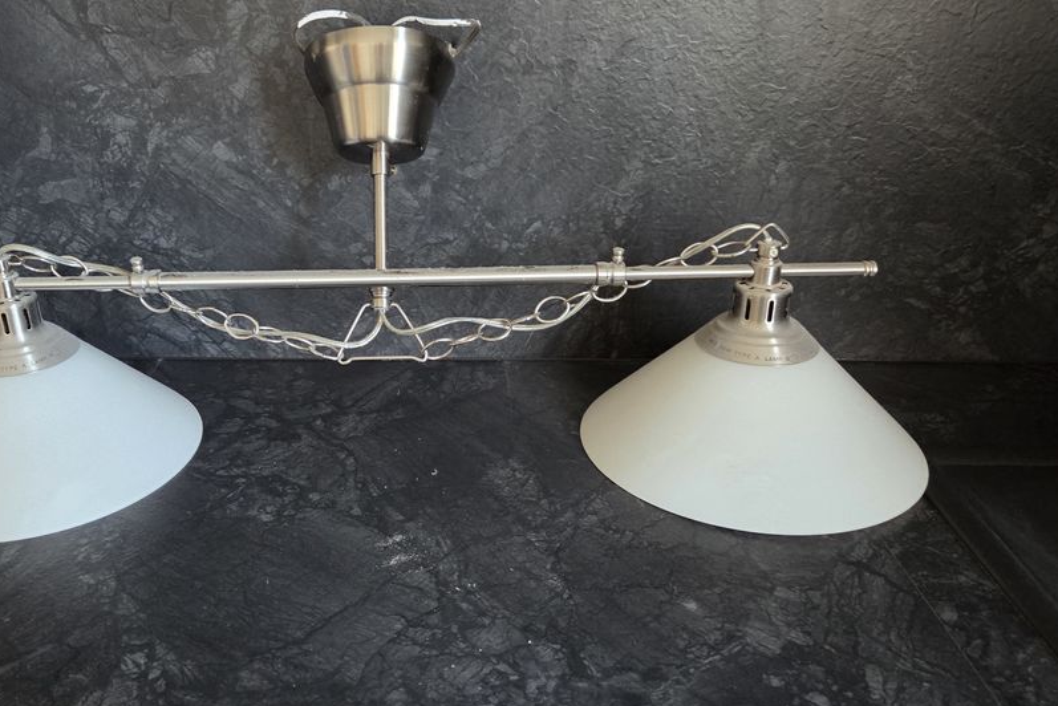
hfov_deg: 61.1
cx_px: 402
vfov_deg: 43.6
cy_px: 349
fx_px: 882
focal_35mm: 30
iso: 1000
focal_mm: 5.4
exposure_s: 1/100
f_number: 1.8
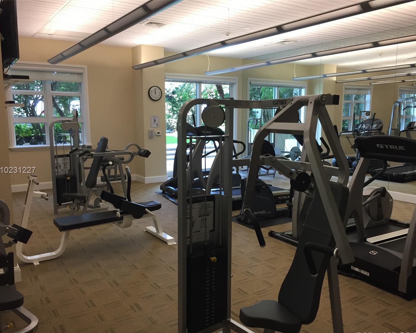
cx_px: 220
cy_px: 171
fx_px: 382
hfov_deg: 57.1
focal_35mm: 31
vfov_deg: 47.1
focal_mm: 4.15
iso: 32
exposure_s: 1/30
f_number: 2.2
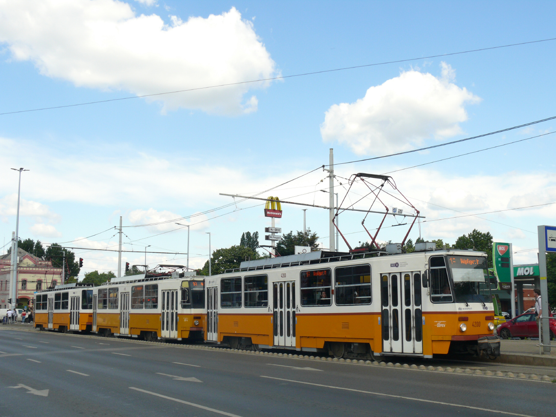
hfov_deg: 42.9
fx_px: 707
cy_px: 208
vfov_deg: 32.9
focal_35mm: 44
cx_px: 278
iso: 100
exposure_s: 1/320
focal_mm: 9.3
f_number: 5.6
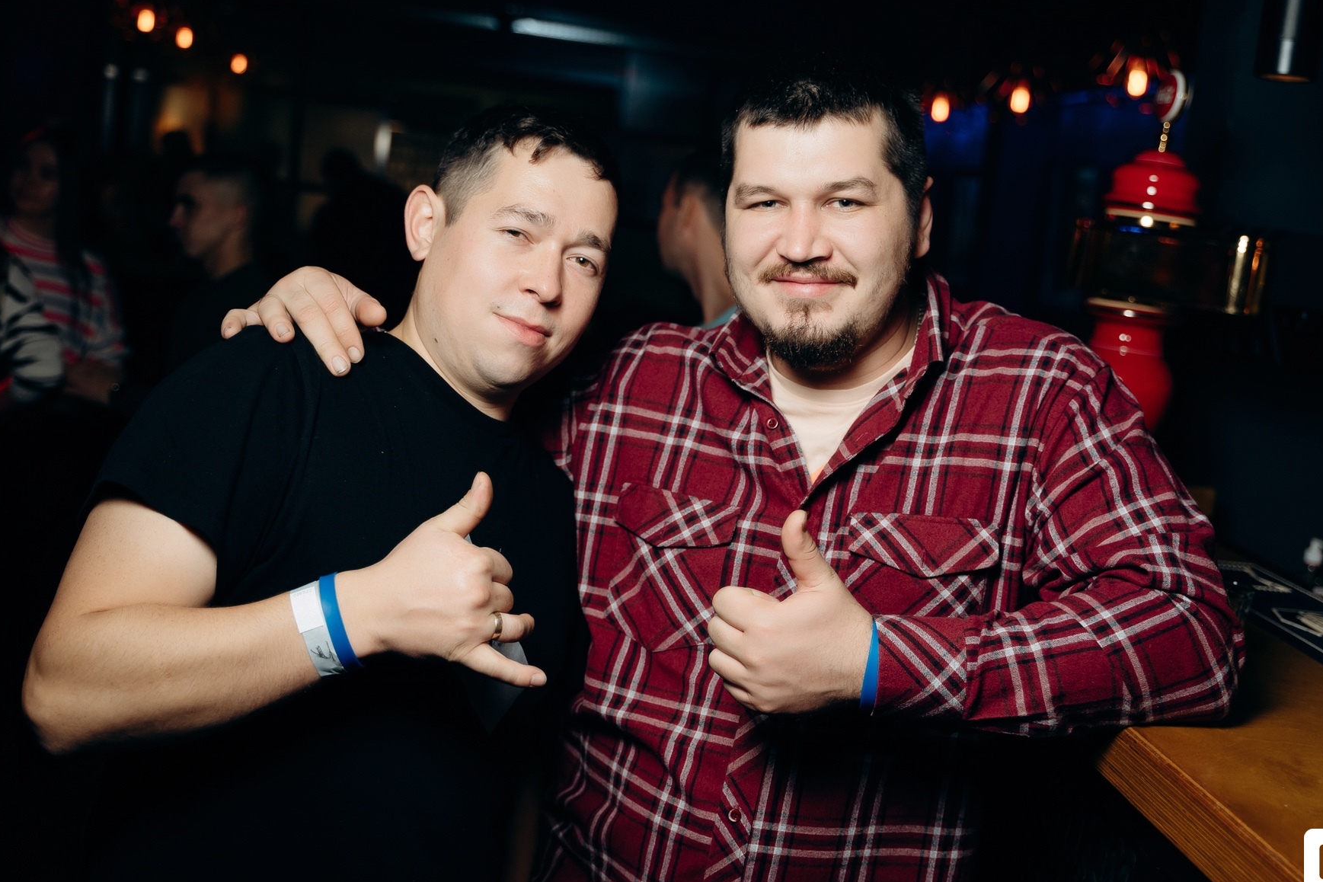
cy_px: 436
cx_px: 663
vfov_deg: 31.9
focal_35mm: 42
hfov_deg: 46.4
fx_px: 1543
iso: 640
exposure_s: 1/100
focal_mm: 38
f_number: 2.8
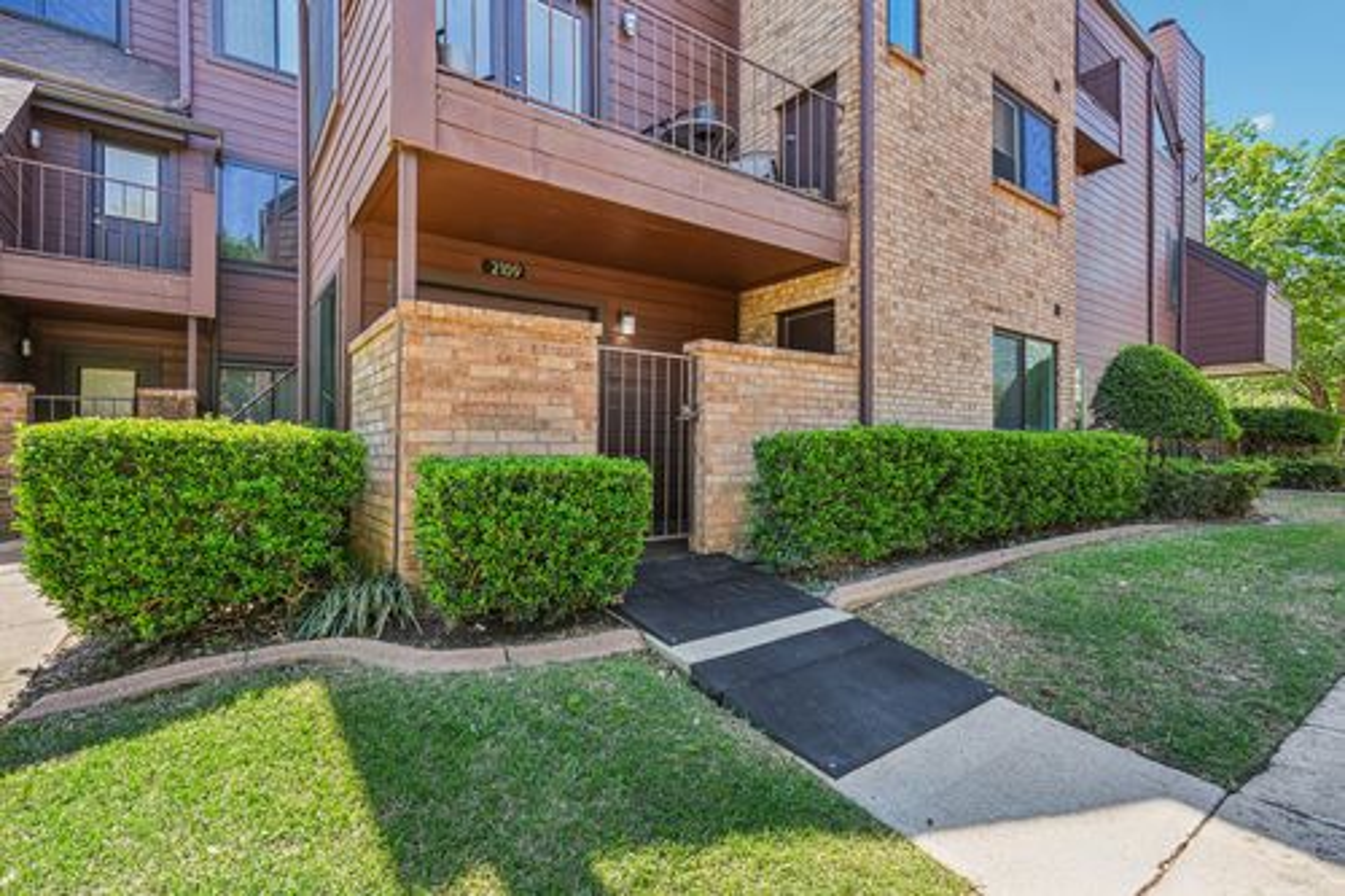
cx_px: 672
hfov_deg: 96.8
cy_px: 448
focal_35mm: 16
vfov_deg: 73.7
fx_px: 598
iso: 125
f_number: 8
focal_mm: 16
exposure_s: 1/30
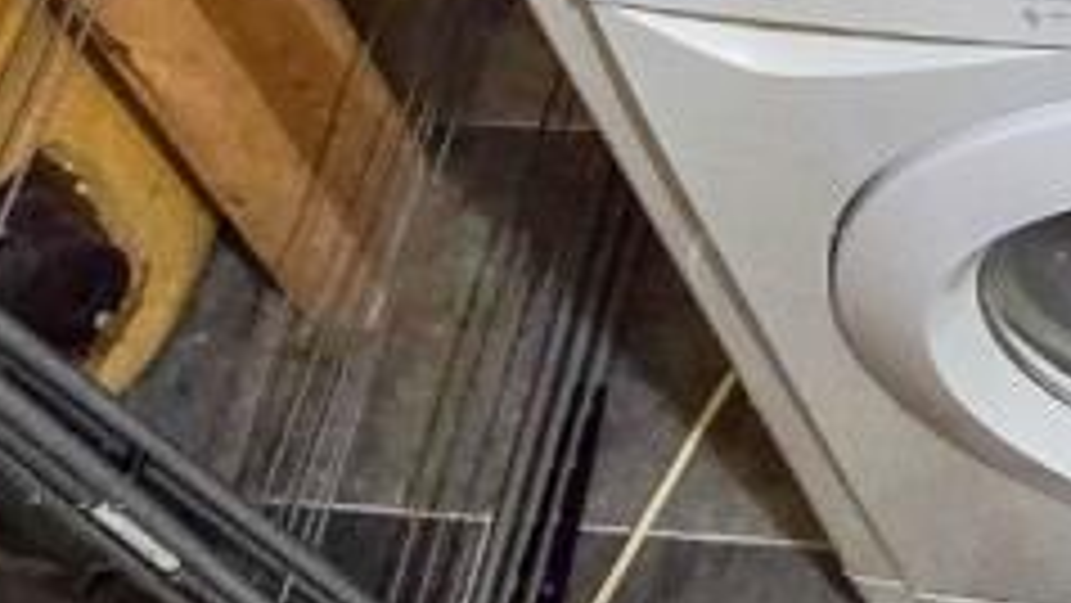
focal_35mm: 61
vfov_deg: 16.4
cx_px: 1152
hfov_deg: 30.9
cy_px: -504
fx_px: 1733
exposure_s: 1/100
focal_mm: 2.2
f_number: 2.2
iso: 500
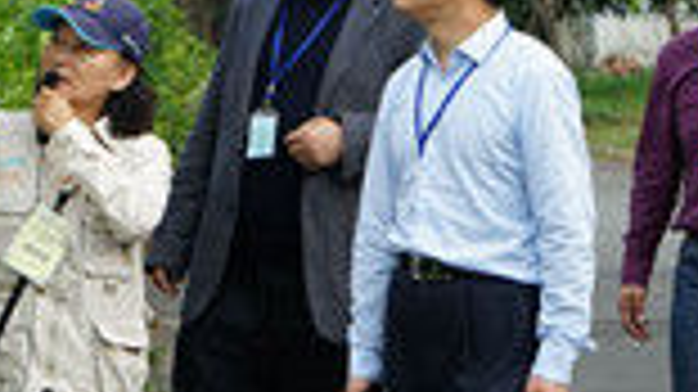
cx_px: 522
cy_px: 241
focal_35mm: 230
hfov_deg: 9.4
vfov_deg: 5.3
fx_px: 4255
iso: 500
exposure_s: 1/500
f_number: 5
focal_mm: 68
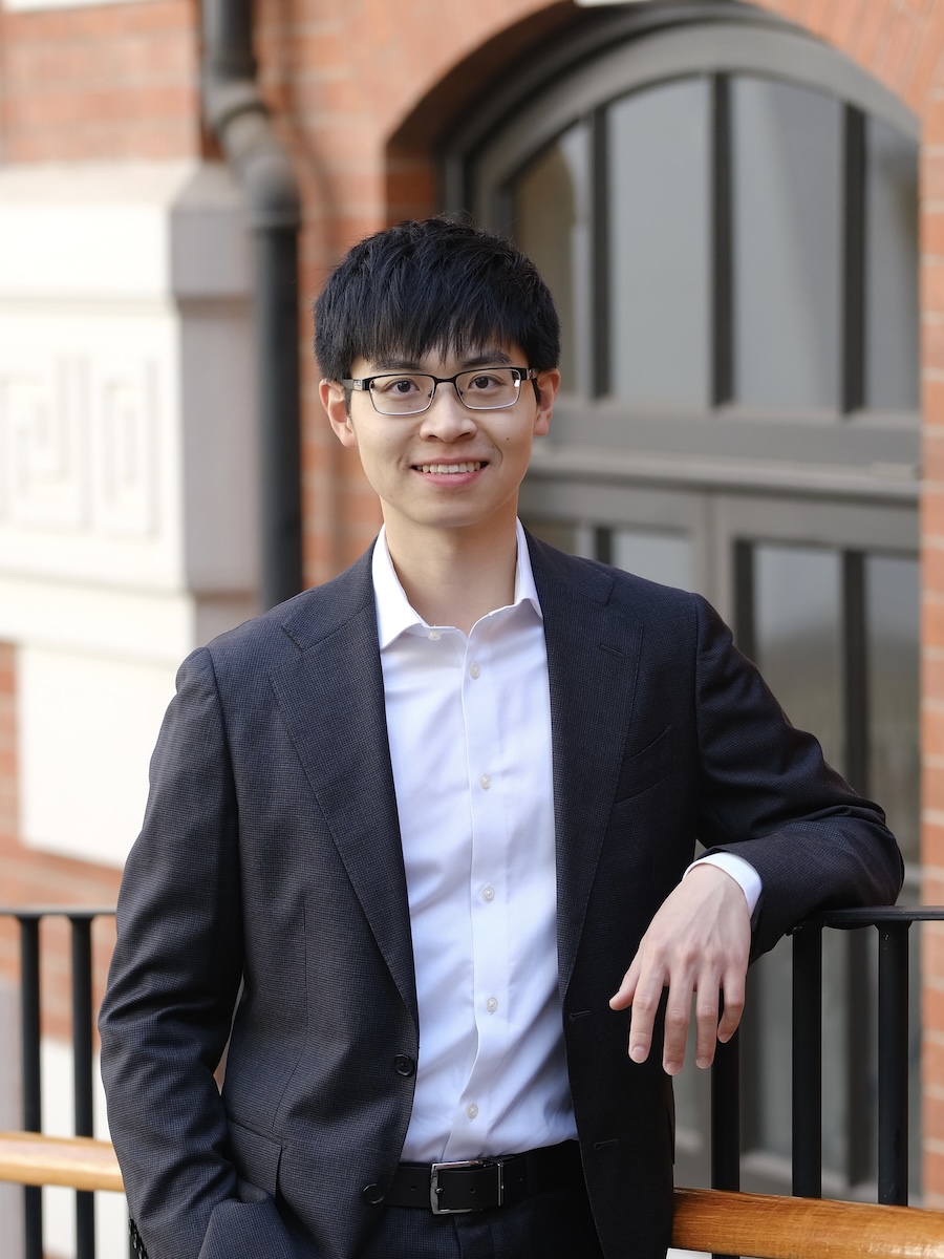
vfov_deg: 42.9
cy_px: 630
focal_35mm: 44
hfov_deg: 32.9
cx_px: 472
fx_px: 1600
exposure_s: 1/1400
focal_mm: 55
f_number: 1.7
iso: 400
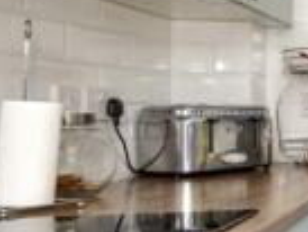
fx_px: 614
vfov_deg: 21.3
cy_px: 98
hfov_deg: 18.4
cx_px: 619
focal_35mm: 69
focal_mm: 10
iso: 640
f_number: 8
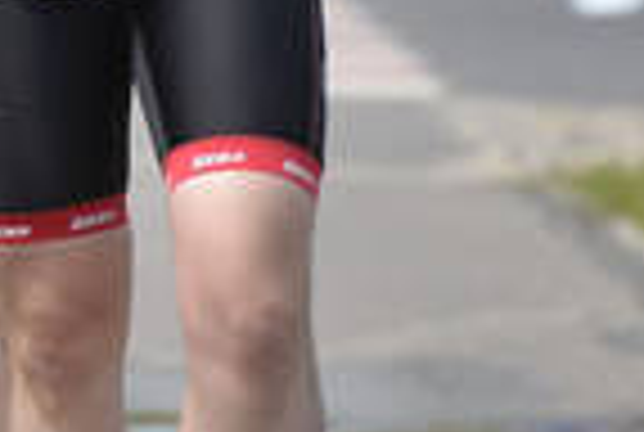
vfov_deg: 1.5
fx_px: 16026
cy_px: -502
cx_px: 32
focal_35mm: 894
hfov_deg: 2.3
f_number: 4
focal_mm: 200
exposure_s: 1/2500
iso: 200
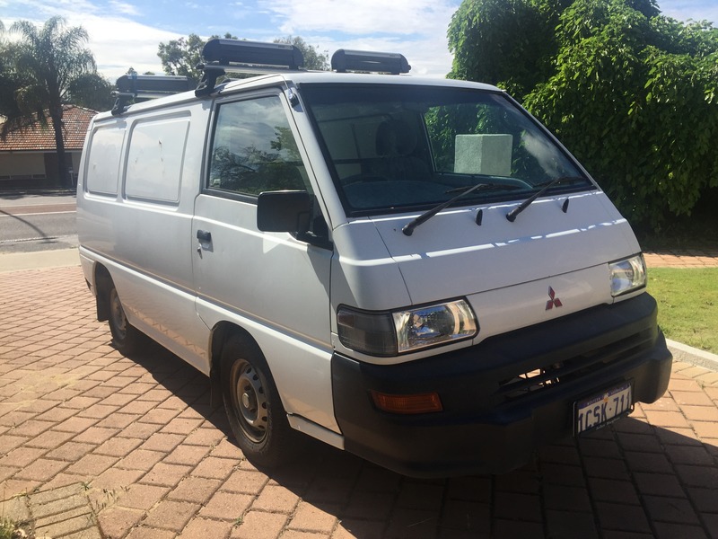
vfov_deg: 48.2
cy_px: 270
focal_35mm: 29
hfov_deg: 61.7
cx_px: 359
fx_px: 602
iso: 32
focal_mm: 4.15
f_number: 2.2
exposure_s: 1/1980
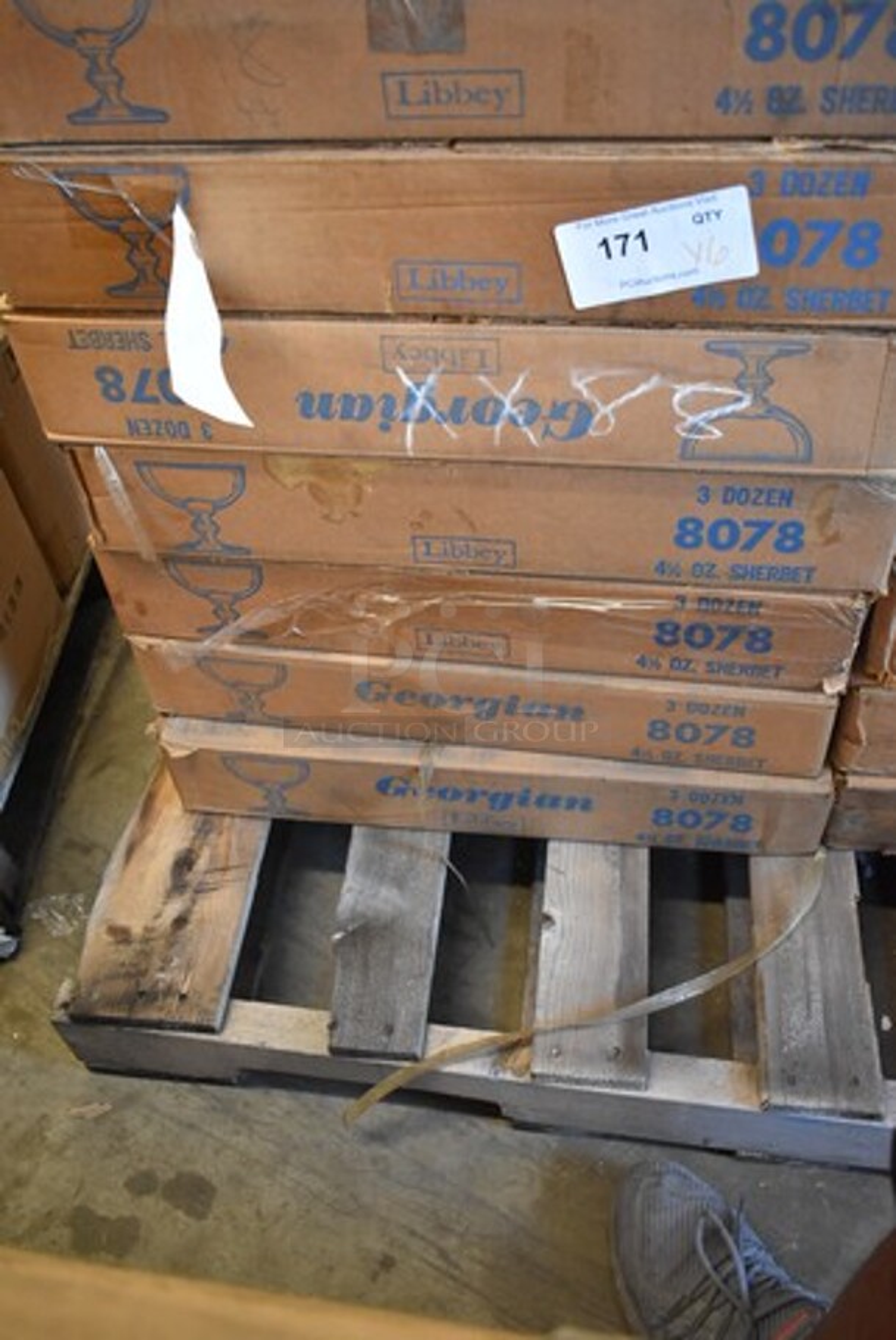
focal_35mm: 33
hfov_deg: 40.1
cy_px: 670
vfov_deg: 57.2
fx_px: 1229
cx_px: 448
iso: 2200
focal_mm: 22
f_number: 3.8
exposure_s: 1/125
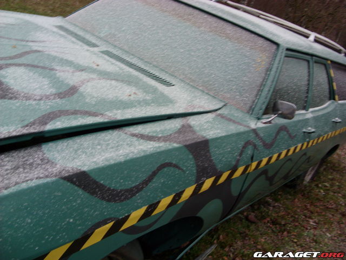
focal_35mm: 38
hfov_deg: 49.0
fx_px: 380
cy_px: 130
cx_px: 173
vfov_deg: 37.7
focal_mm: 6.3
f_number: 2.8
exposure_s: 1/19
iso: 100
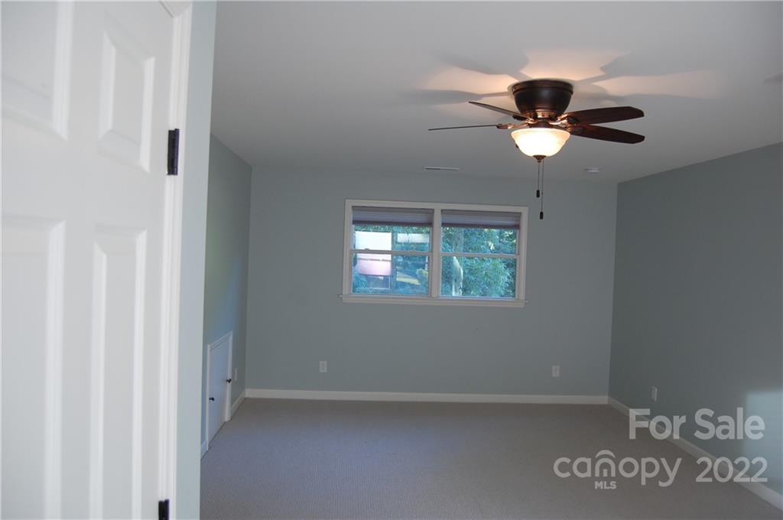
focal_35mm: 27
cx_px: 392
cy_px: 260
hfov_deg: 67.4
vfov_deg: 47.8
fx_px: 586
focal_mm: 18
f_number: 3.5
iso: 400
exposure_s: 1/50
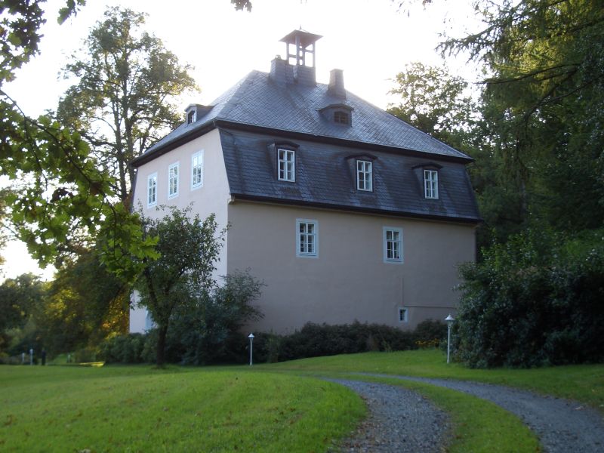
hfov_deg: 38.9
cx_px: 302
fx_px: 855
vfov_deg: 29.7
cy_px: 226
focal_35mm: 49
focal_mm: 8.2
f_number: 3.1
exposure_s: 1/100
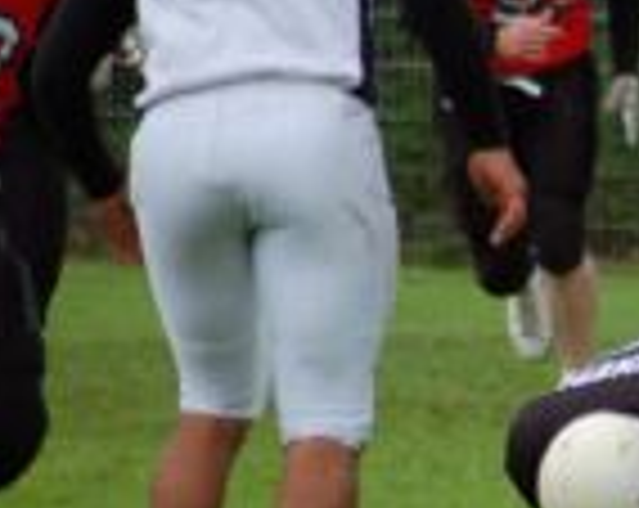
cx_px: 983
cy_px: 364
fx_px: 18628
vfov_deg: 1.6
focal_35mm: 987
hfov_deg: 2.0
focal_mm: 220
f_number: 5.3
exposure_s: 1/500
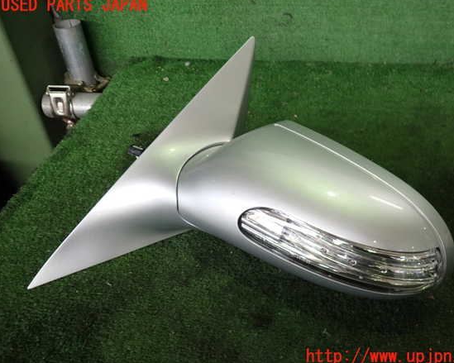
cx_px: 245
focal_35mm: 32
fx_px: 430
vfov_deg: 45.8
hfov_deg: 55.6
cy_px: 181
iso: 200
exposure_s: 1/60
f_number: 2.3
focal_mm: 5.4
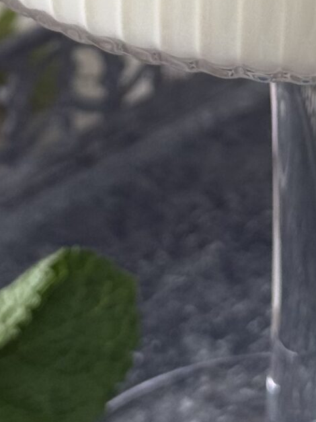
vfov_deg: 9.9
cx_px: 312
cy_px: -117
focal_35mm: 196
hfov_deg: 7.5
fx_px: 2386
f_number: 1.78
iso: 50
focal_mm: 6.76
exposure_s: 1/225
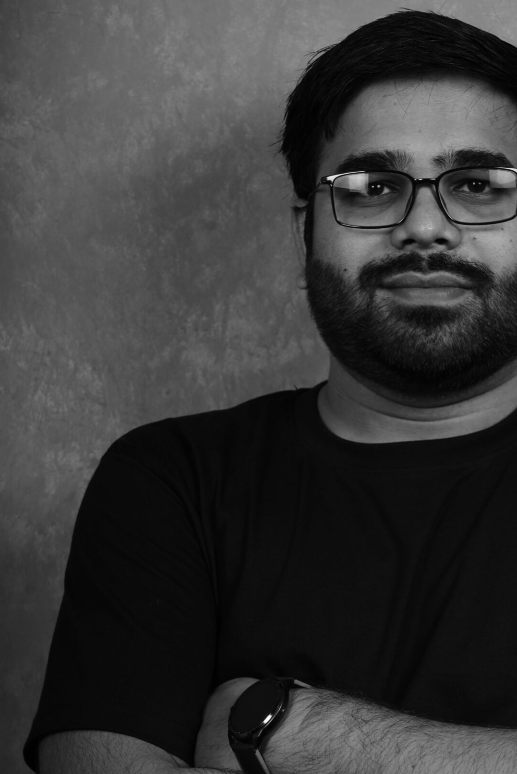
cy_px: 536
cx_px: 401
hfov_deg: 12.3
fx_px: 2389
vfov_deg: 18.3
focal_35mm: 111
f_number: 11
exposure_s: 1/160
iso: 100
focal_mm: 70
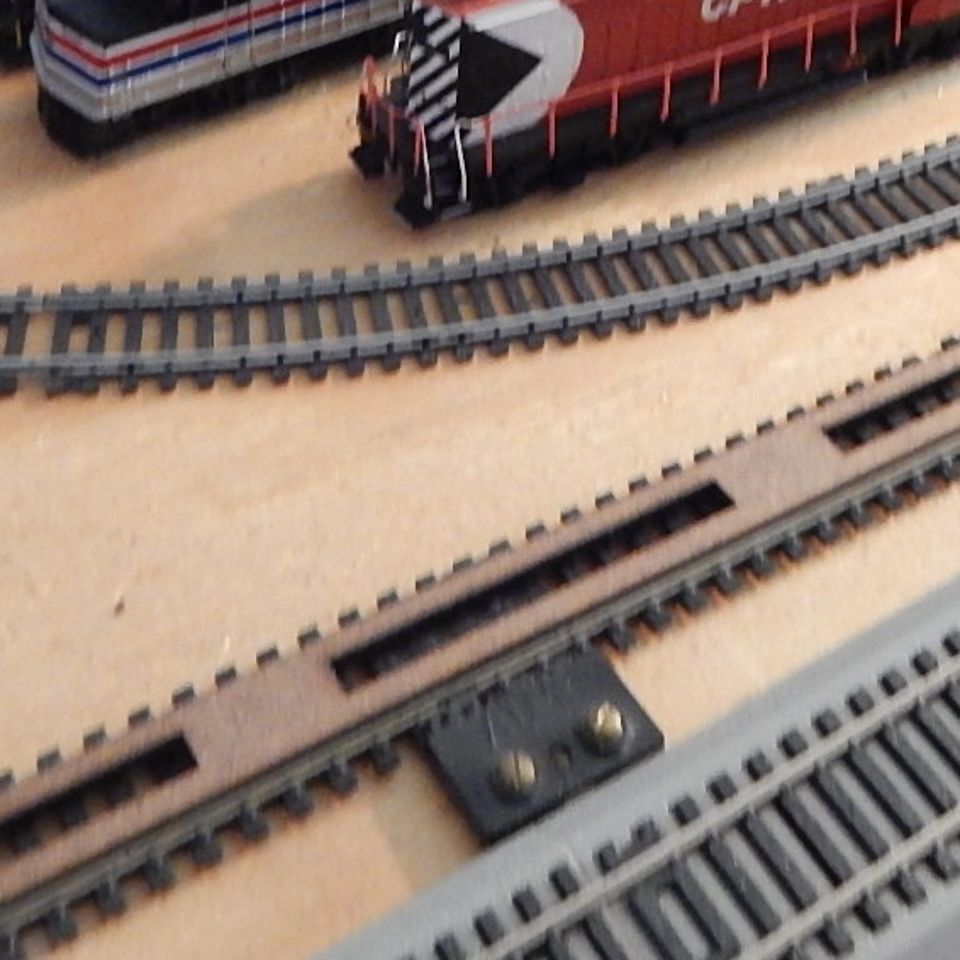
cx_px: 456
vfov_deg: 28.9
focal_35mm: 55
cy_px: -25
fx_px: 1726
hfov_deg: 31.1
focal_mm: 4
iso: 720
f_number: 3
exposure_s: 1/8
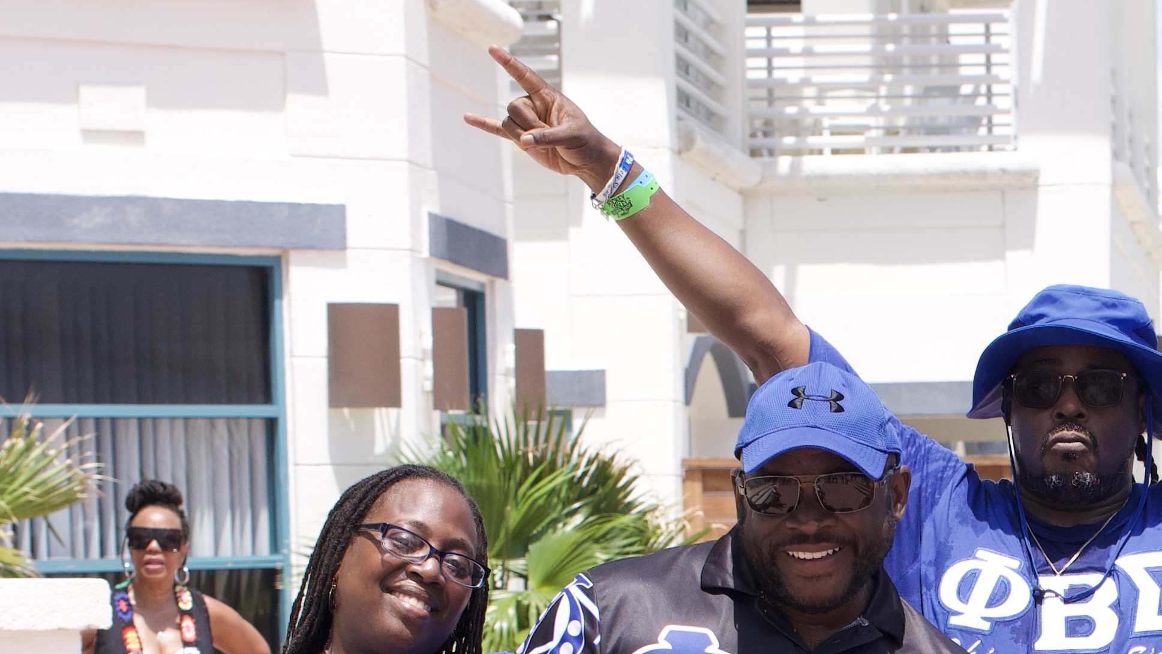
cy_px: 922
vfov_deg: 7.8
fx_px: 4715
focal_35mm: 153
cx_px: 1256
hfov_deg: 13.8
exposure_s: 1/1250
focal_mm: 39
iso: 400
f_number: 5
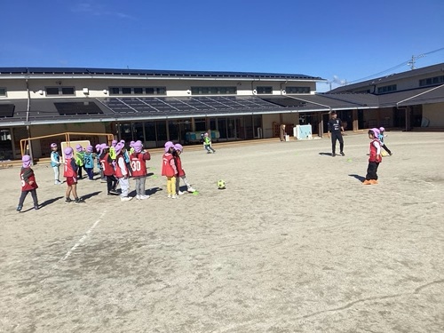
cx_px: 222
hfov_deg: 58.4
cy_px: 166
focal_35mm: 31
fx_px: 398
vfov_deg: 45.4
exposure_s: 1/2469
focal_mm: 3.3
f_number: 2.4
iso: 25
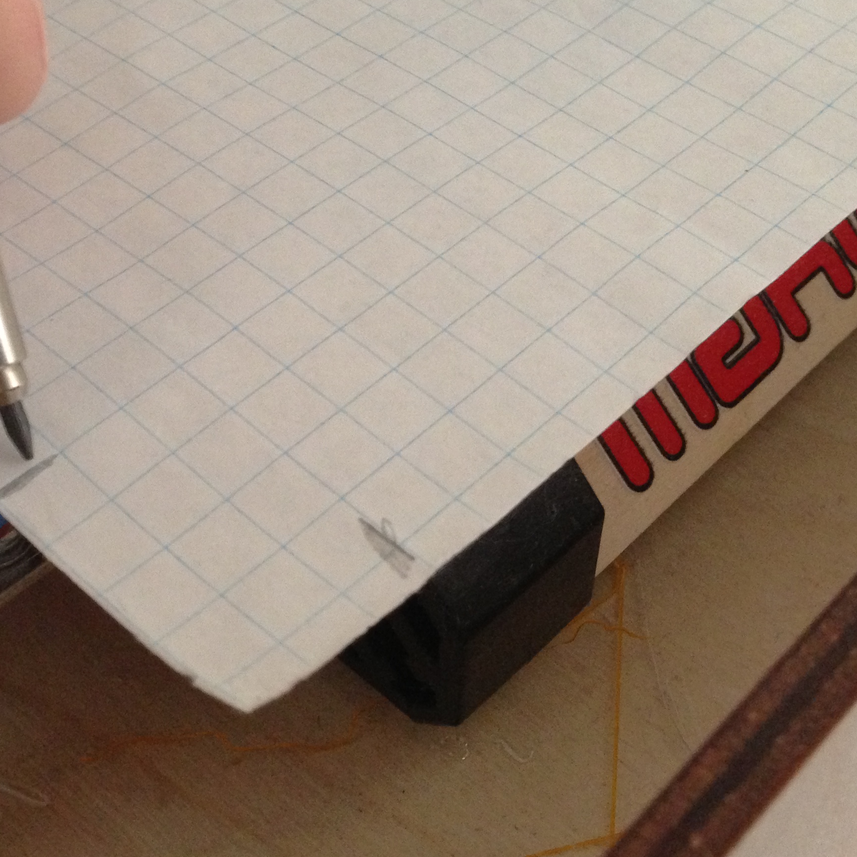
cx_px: 329
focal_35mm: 55
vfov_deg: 30.9
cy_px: 311
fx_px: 1541
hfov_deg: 31.0
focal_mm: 4.13
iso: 320
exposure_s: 1/20
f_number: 2.4
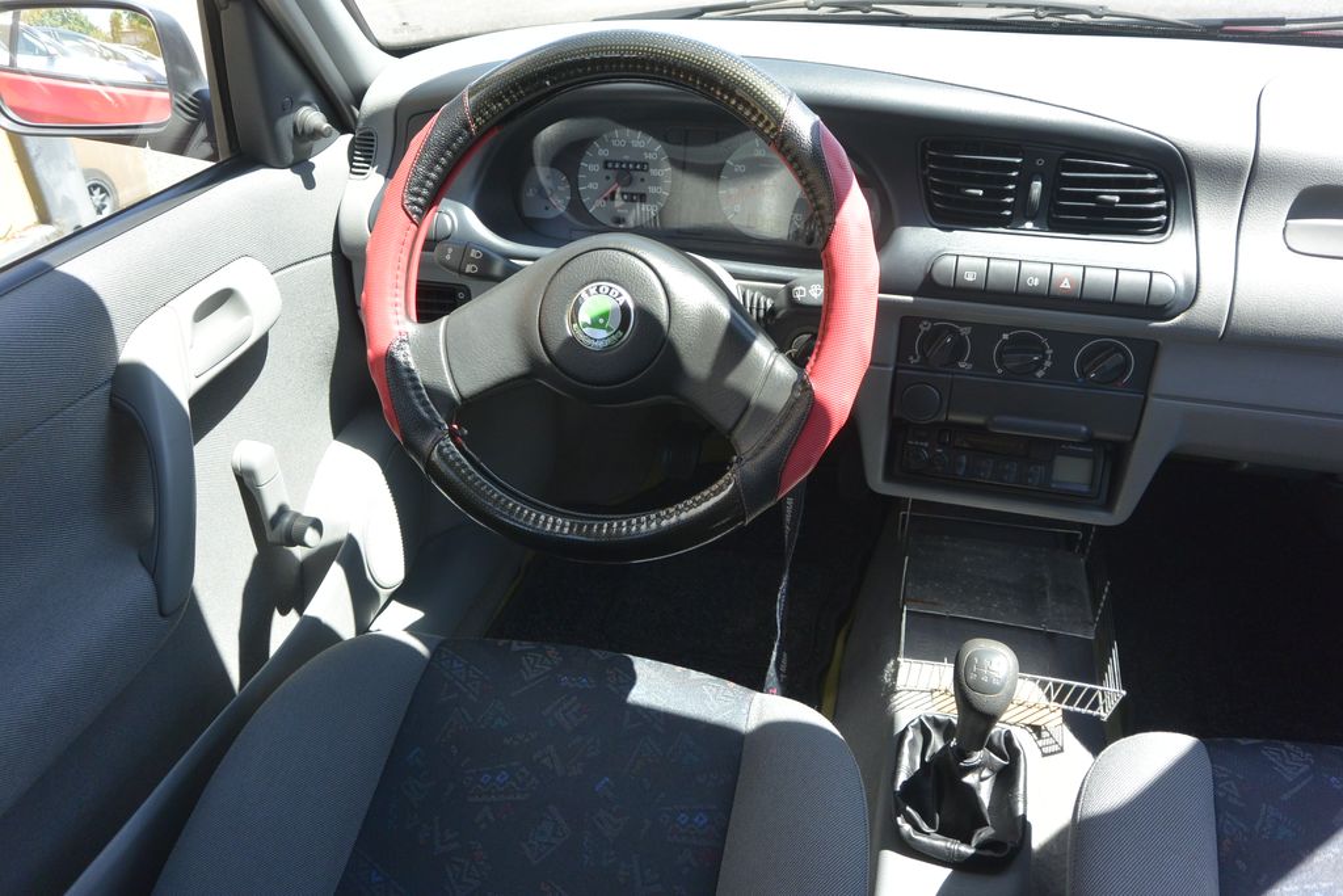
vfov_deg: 47.9
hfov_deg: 67.4
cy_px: 448
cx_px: 672
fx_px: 1007
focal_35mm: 27
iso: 160
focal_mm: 10
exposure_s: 1/320
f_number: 3.5
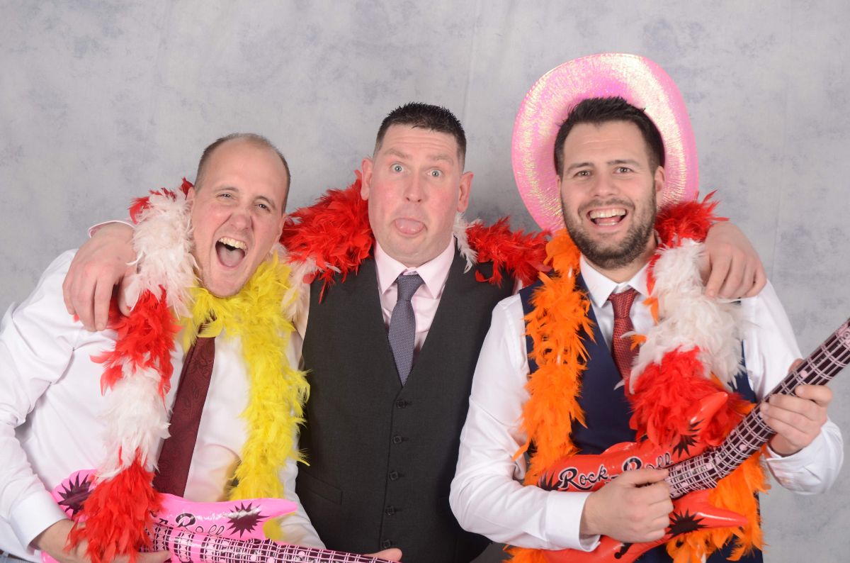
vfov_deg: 28.8
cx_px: 425
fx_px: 1095
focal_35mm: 46
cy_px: 282
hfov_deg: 42.4
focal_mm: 31
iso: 200
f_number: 5.6
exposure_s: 1/125
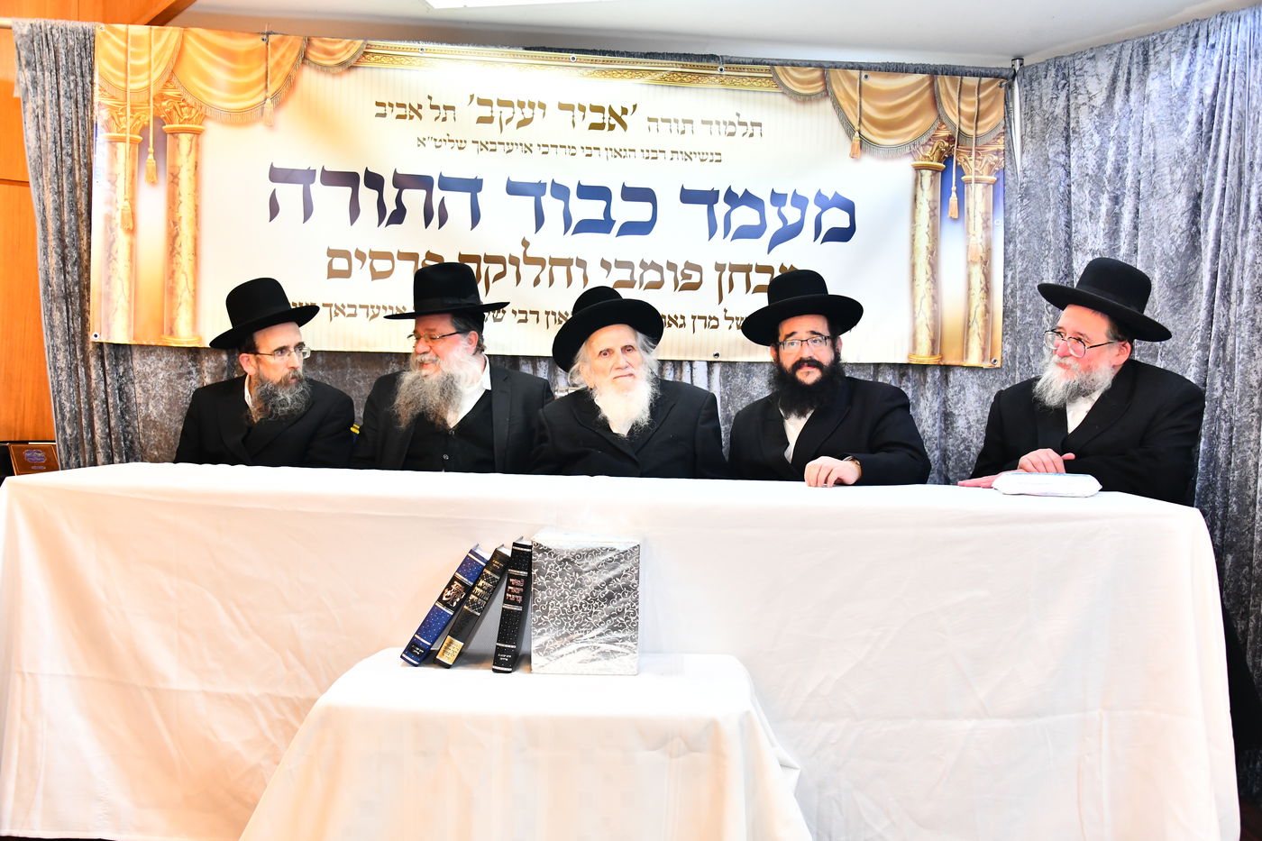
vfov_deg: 36.9
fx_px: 1262
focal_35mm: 36
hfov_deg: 53.1
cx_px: 631
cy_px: 420
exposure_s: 1/125
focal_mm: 36
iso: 3200
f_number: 5.6
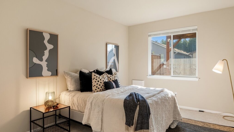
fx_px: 147
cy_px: 65
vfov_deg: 48.2
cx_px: 118
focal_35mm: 24
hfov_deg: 77.0
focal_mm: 16.5
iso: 400
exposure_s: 1/25
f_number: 9
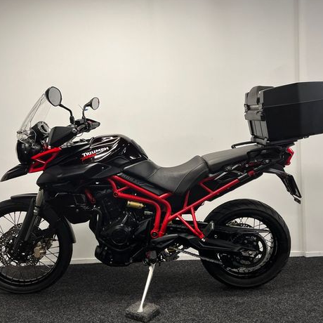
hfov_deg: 51.1
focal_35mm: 32
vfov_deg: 51.1
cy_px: 160
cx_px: 152
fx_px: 338
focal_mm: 5.1
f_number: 1.6
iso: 125
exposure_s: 1/100
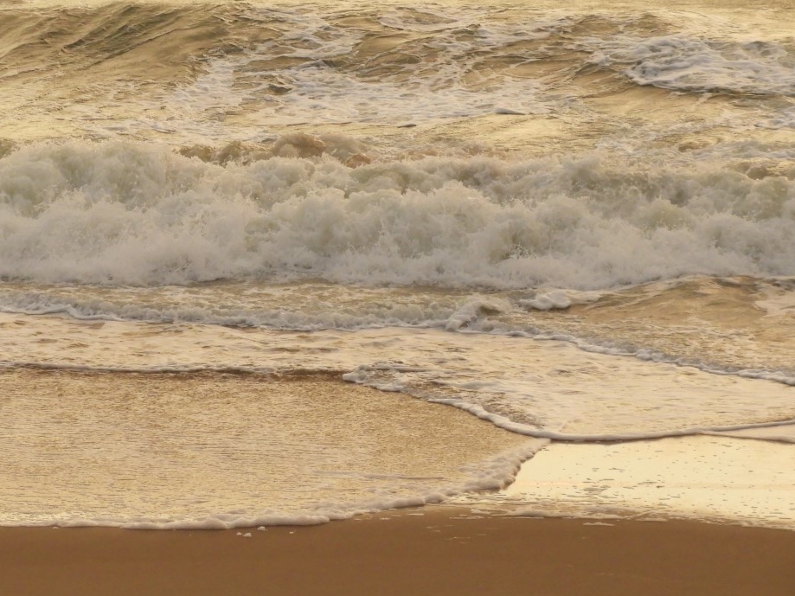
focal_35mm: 517
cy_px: 255
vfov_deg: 2.9
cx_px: 187
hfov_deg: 3.8
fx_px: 11872
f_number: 5.5
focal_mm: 59.1
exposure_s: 1/125
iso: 360
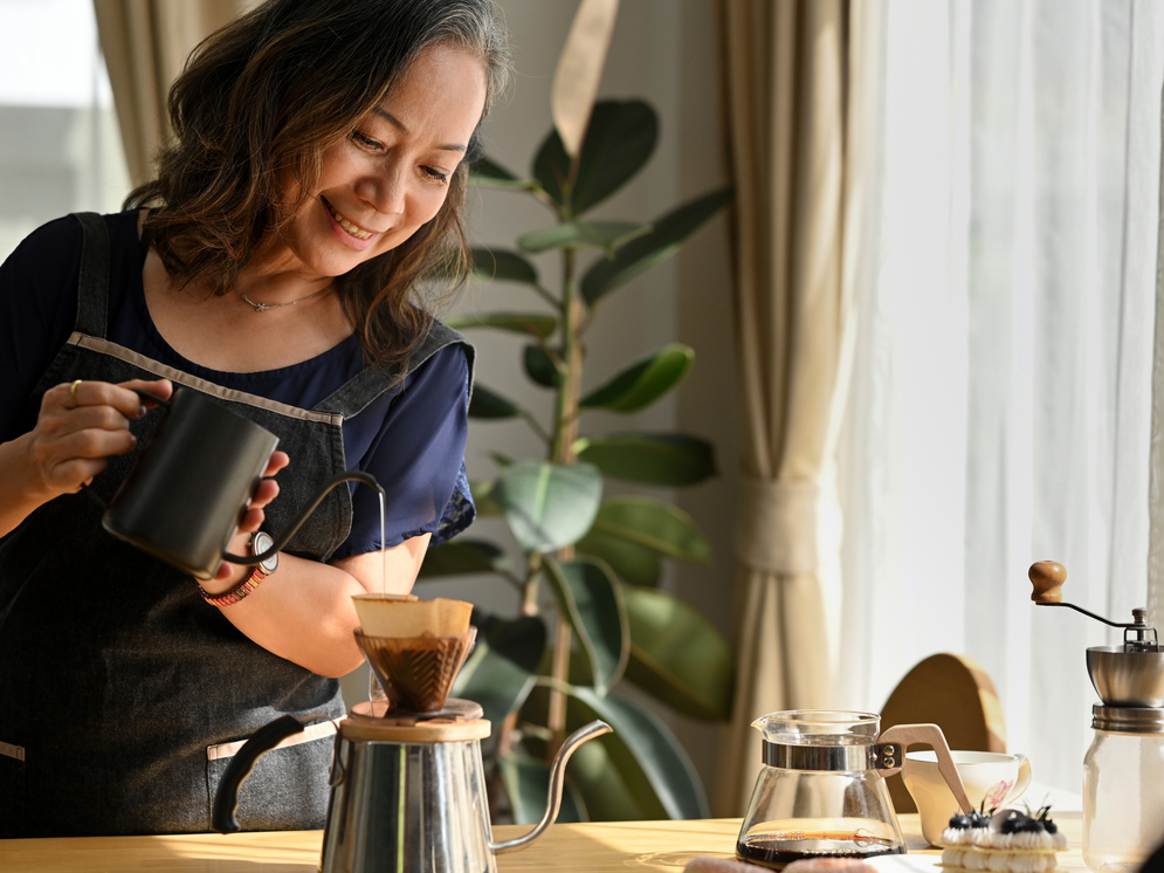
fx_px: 3463
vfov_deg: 14.4
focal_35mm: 103
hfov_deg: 19.1
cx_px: 514
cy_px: 389
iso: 400
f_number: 2.8
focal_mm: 85
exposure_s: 1/1600
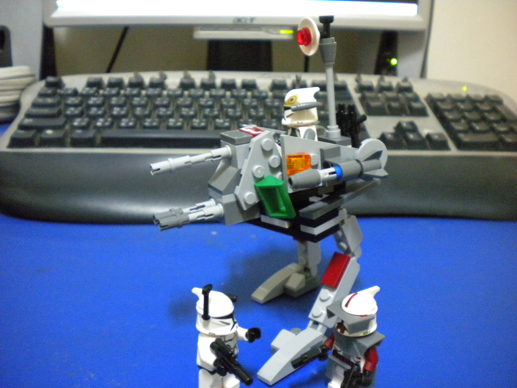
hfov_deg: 52.6
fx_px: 523
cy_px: 194
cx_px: 258
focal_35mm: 35
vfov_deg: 40.7
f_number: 3.1
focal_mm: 6.3
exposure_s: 1/6.6
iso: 800
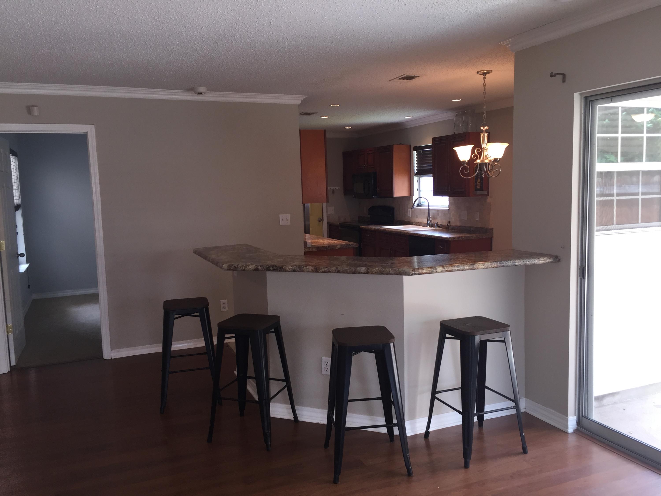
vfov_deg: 48.2
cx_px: 330
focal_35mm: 29
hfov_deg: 61.7
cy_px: 248
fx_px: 554
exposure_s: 1/30
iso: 50
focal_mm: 4.15
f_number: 2.2
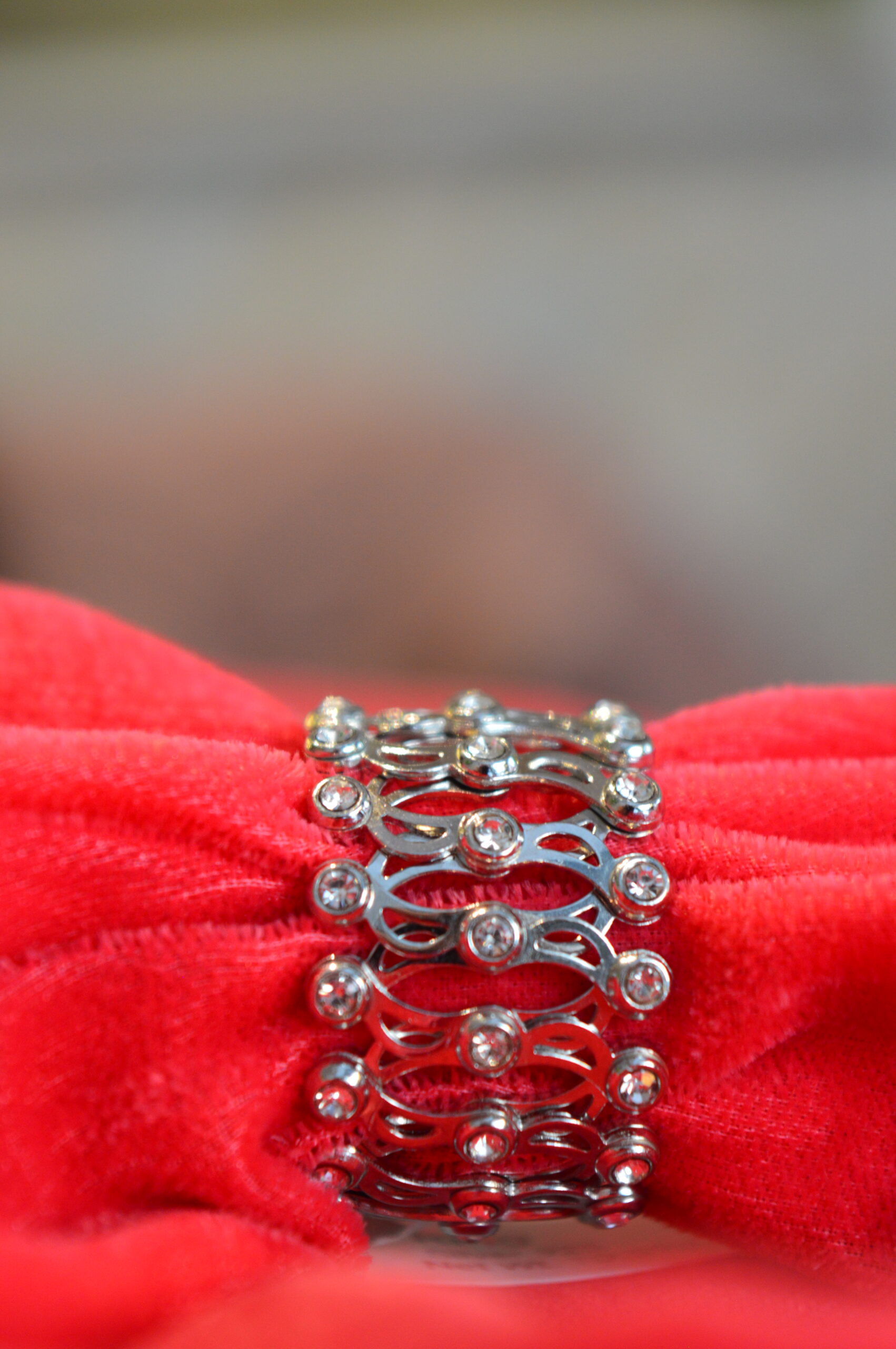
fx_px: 3086
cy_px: 674
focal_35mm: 82
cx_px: 448
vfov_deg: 24.6
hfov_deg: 16.5
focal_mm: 55
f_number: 5.6
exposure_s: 1/50
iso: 800
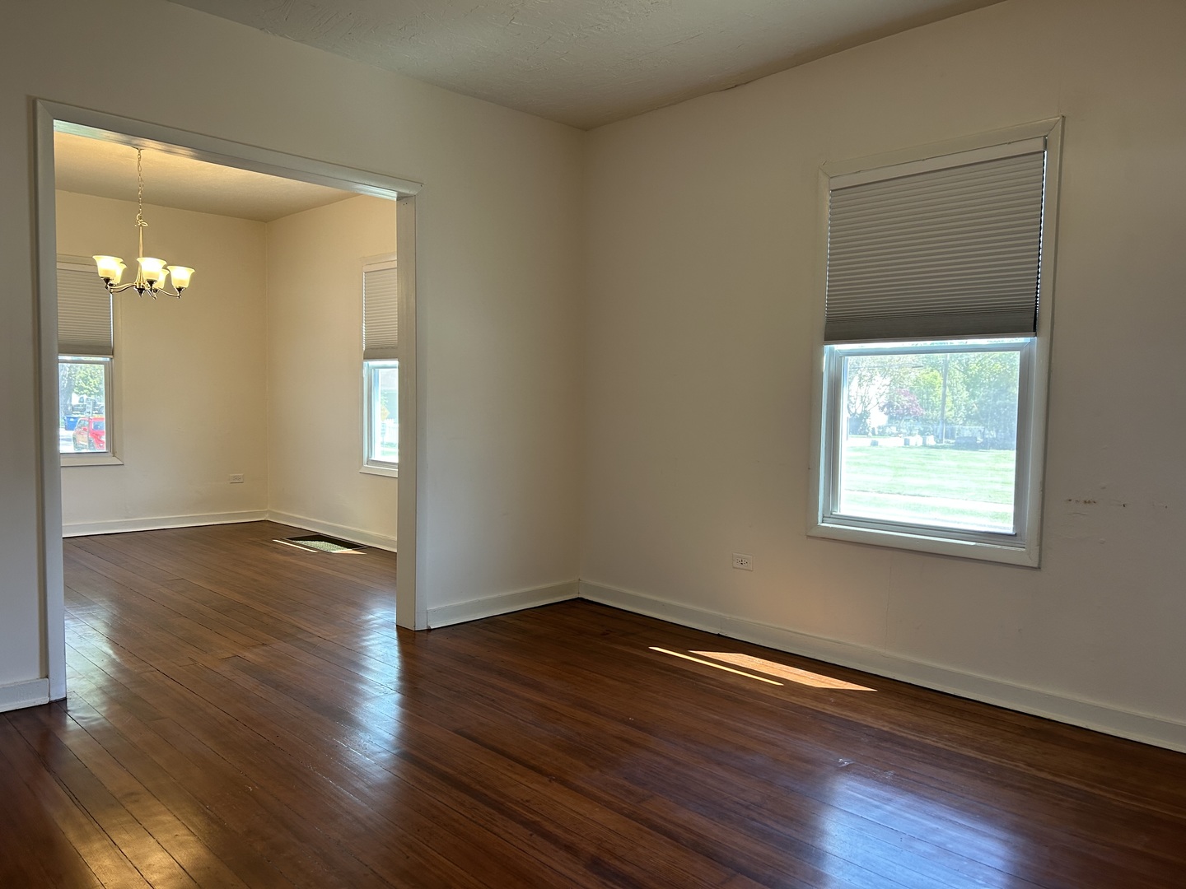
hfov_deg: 67.3
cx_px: 593
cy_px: 444
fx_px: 891
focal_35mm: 26
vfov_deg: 53.1
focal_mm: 5.7
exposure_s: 1/120
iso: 100
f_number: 1.5
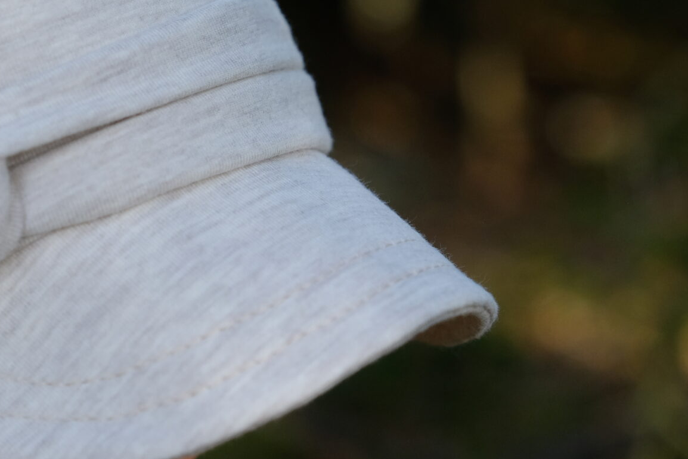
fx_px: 2713
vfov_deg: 9.7
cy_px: 246
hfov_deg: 14.3
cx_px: 24
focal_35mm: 142
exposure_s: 1/1000
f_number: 2.8
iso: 640
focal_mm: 42.7
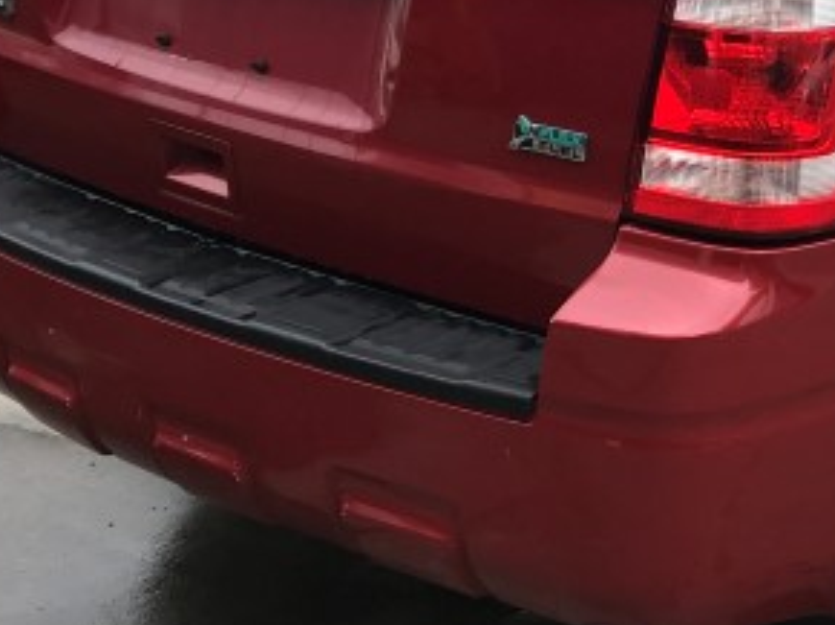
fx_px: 2386
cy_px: -23
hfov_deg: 19.3
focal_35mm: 99
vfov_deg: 14.6
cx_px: 832
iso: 20
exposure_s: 1/587
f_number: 1.8
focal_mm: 3.99
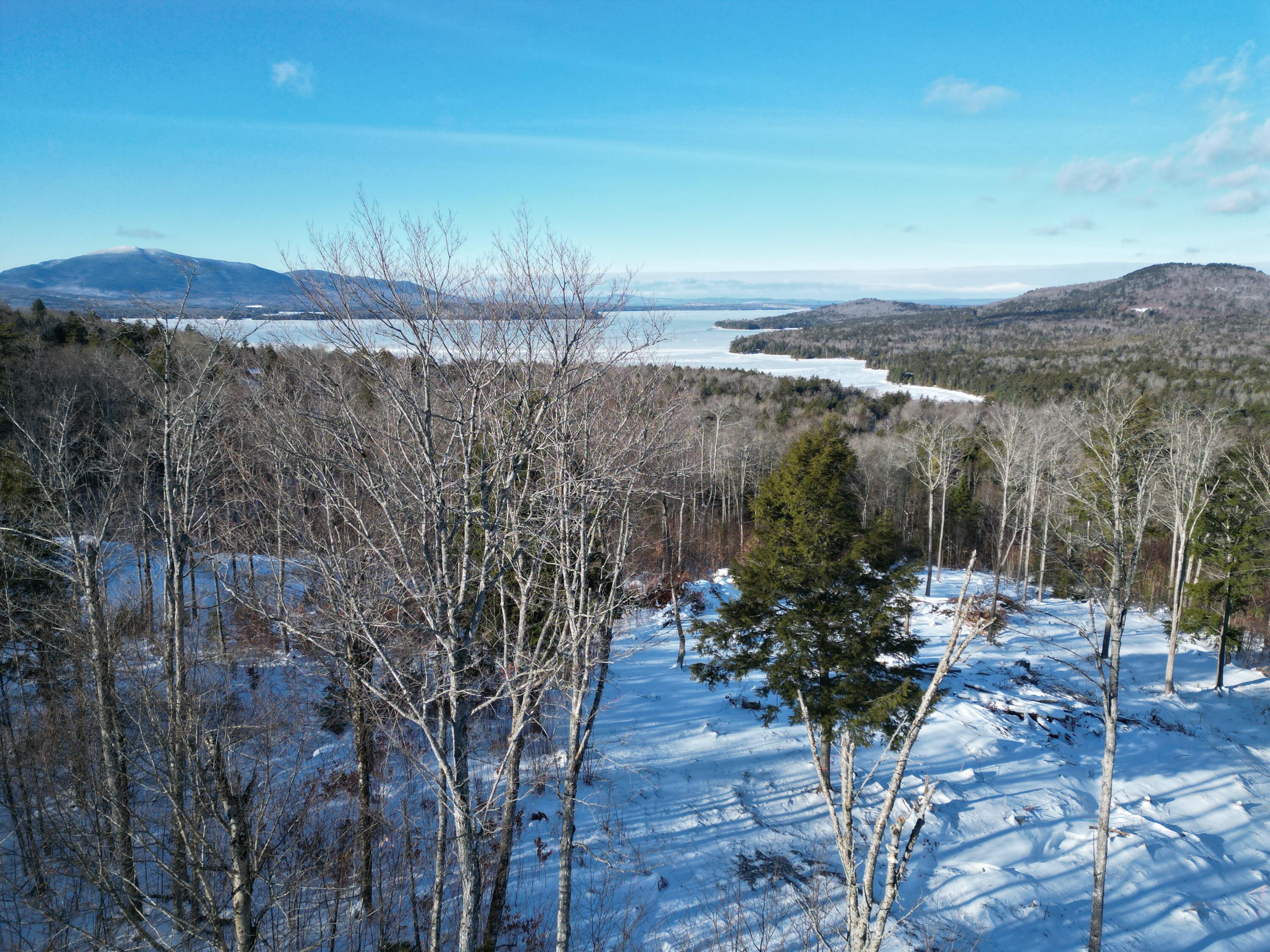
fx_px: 881
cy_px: 476
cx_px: 635
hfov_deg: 71.6
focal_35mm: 24
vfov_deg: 56.8
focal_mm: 6.72
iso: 140
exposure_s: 1/2500
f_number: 1.7
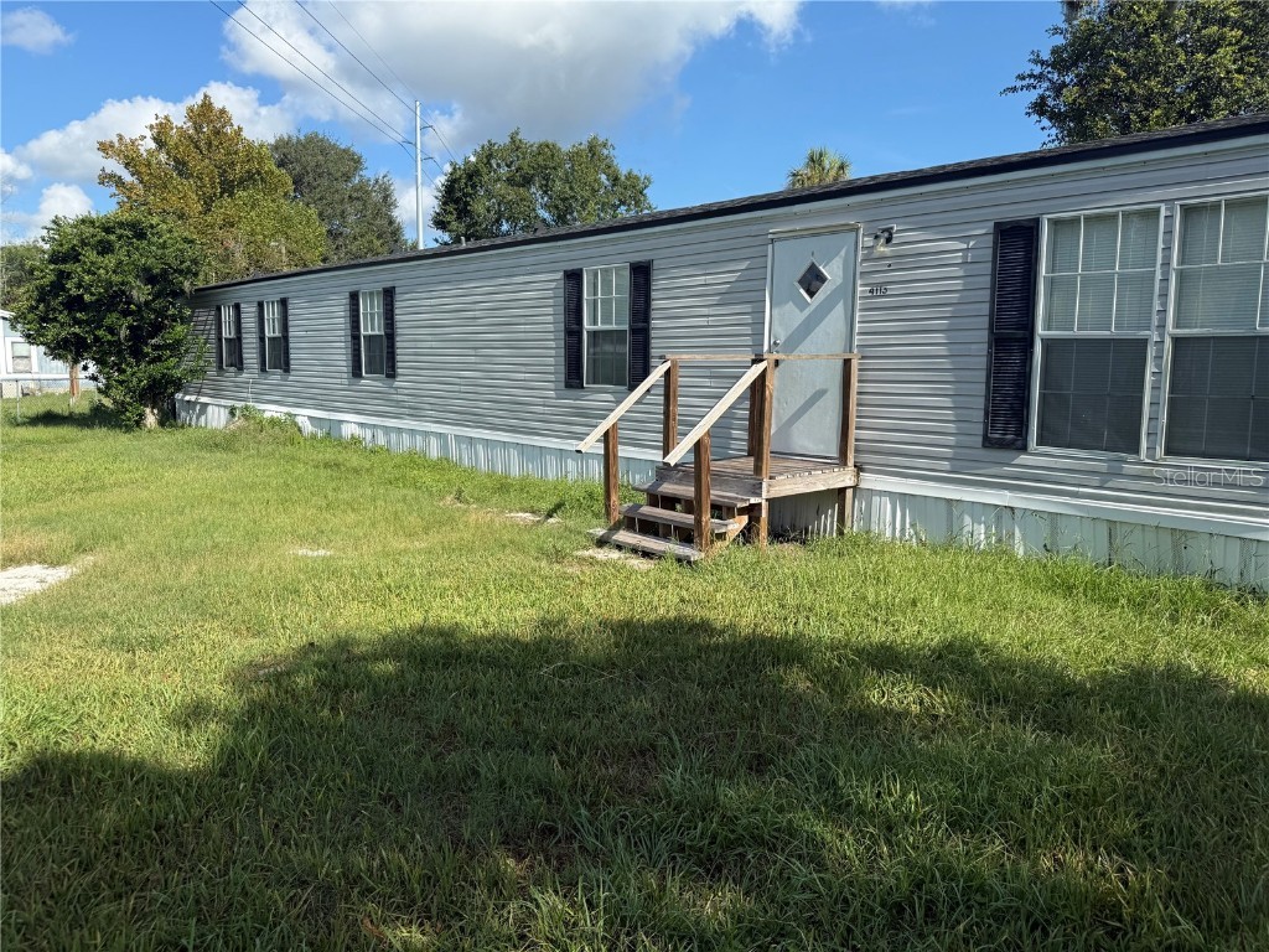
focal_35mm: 24
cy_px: 476
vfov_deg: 56.8
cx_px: 634
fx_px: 880
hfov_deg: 71.6
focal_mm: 6.76
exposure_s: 1/3584
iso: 80
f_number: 1.78
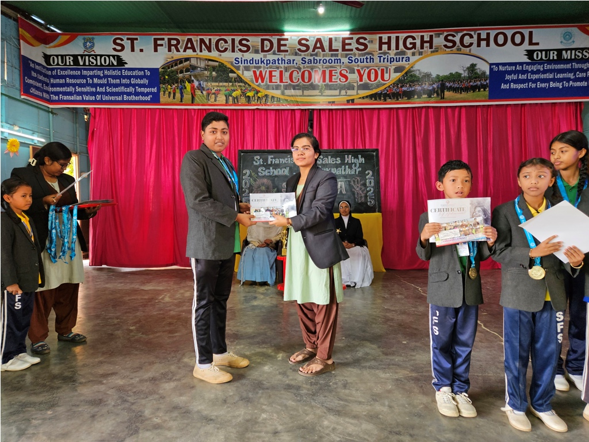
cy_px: 221
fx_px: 391
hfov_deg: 73.9
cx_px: 294
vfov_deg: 58.9
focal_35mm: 23
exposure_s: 1/100
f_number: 1.8
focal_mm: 5.4
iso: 64
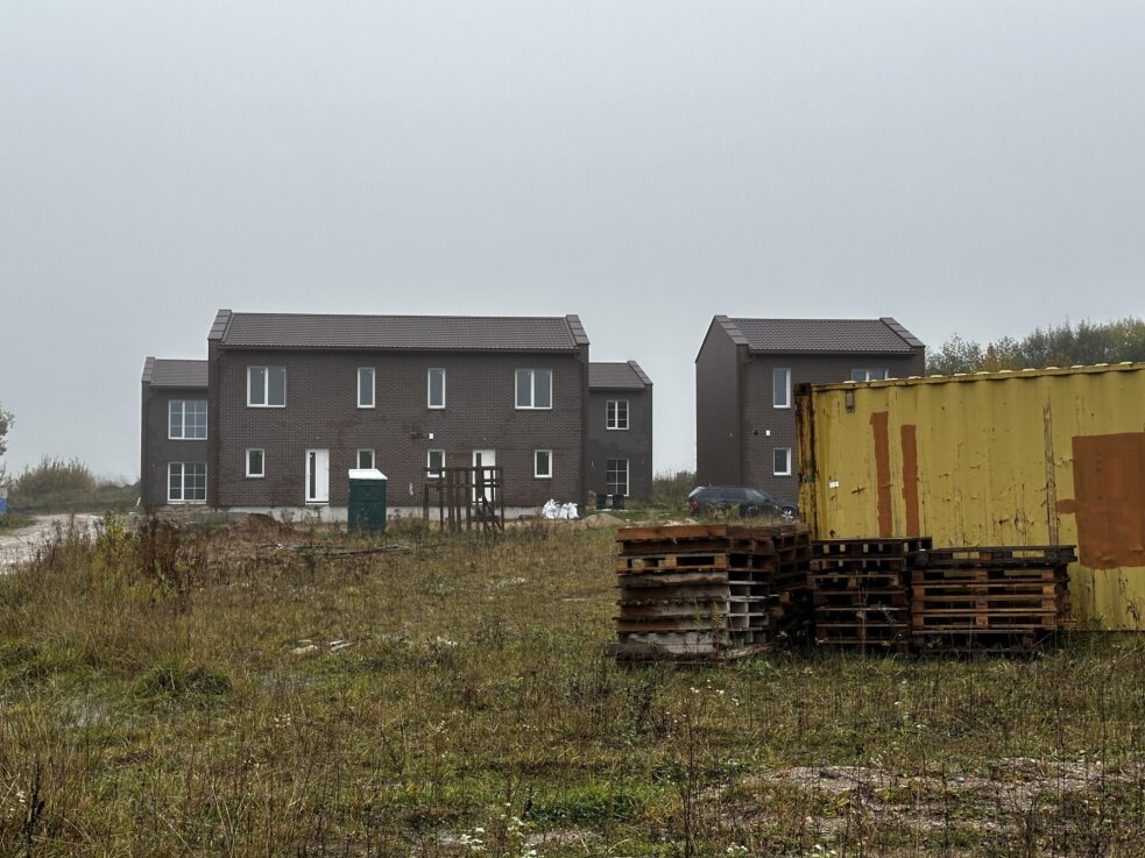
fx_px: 1654
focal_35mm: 50
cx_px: 550
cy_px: 435
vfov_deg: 29.1
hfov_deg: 38.2
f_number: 1.78
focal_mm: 6.86
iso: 64
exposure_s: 1/1041
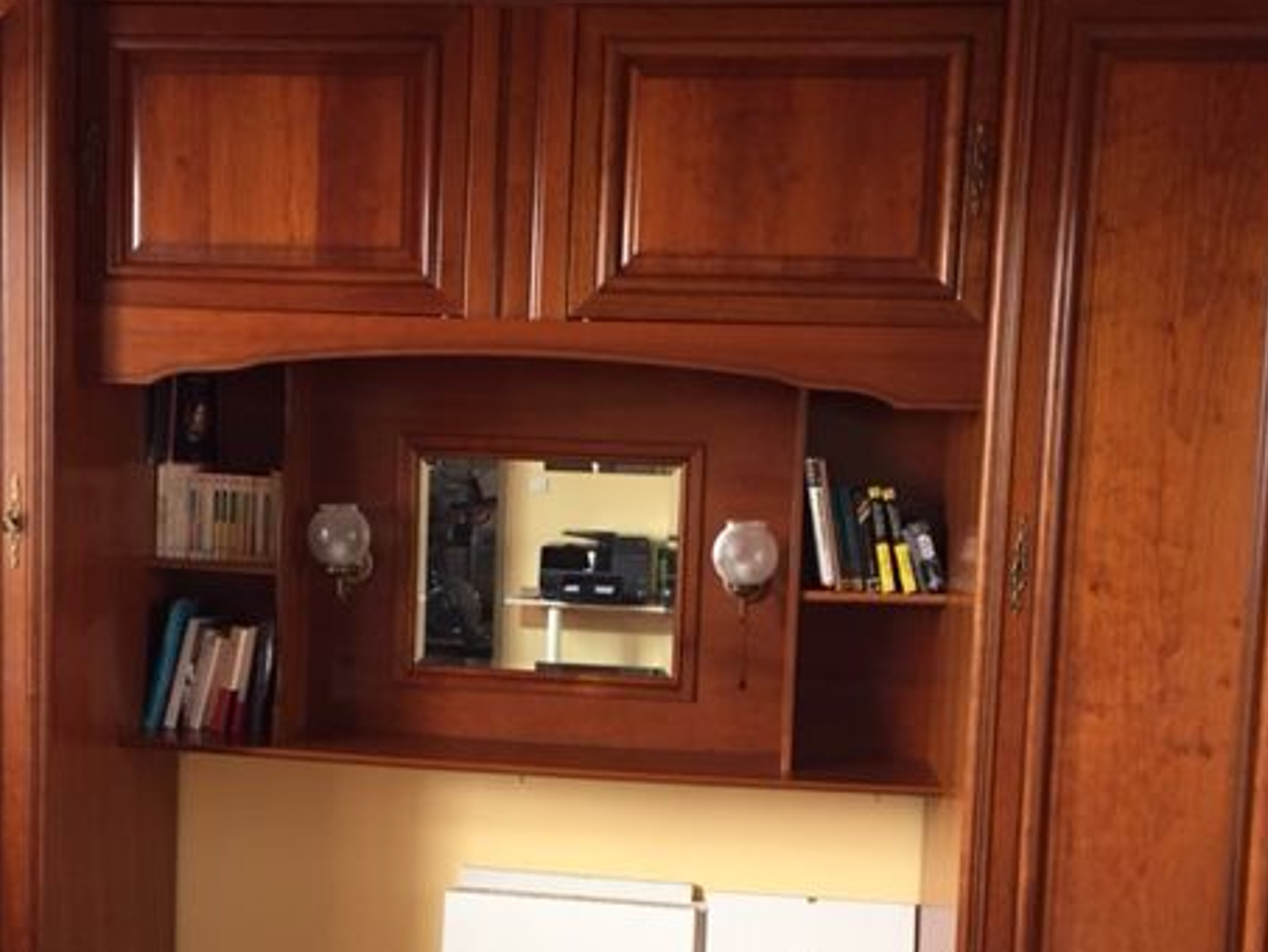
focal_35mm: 41
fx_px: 1502
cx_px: 579
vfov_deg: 35.0
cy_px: 568
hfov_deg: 45.7
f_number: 2.2
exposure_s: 1/33
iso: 200
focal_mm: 4.15
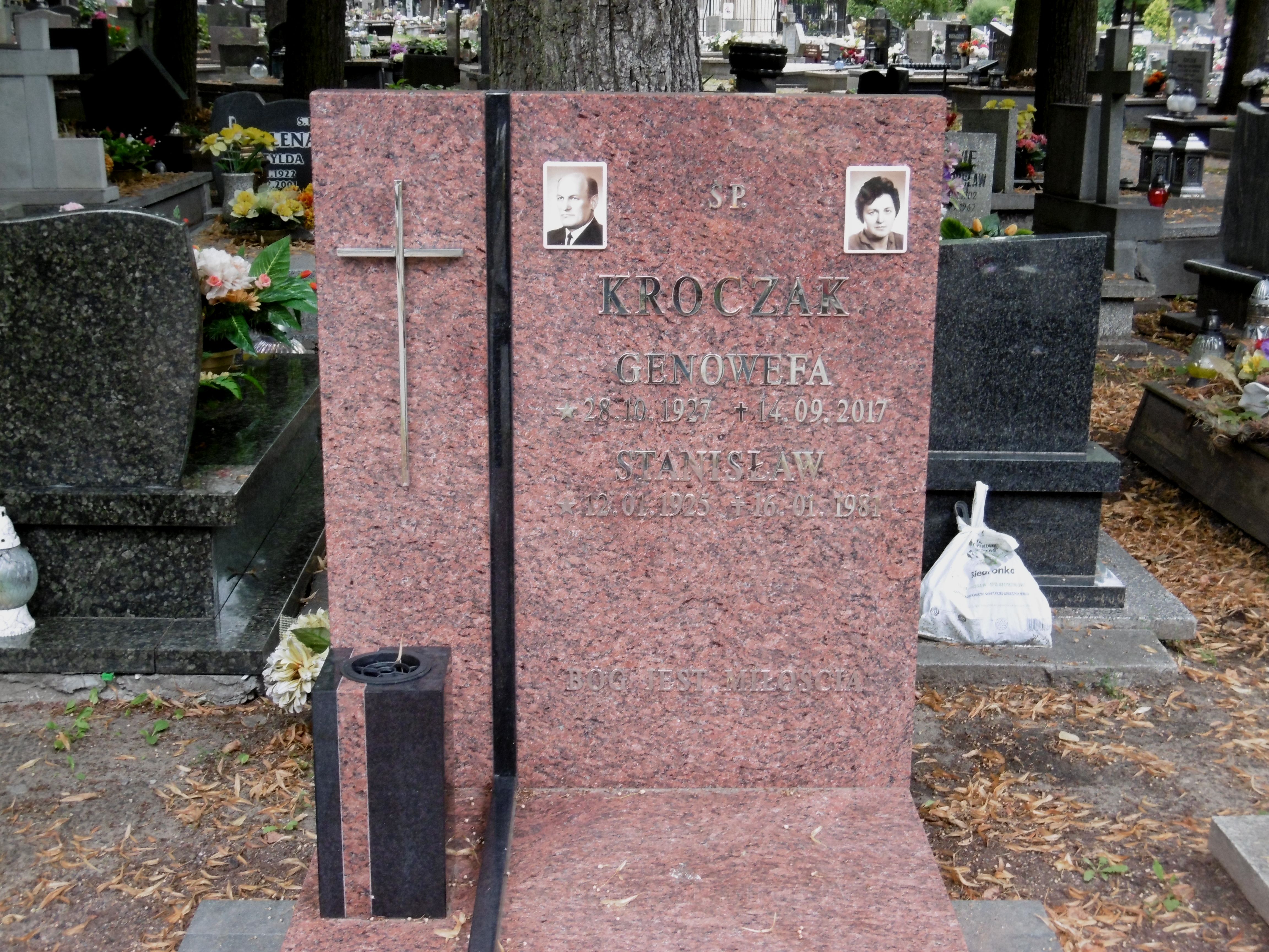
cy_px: 476
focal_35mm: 51
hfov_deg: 37.5
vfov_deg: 28.6
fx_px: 1870
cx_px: 634
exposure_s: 1/60
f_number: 4
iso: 160
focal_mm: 9.2
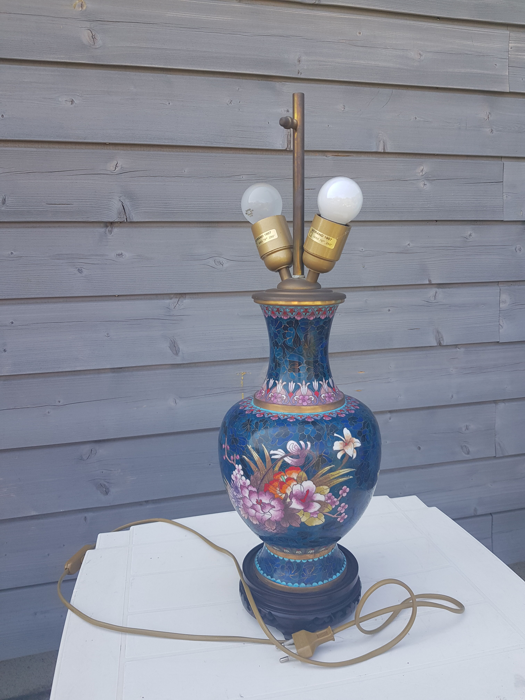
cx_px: 262
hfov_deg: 53.1
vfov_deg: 67.3
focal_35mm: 26
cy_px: 350
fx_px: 526
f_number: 1.7
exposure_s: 1/443
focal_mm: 4.2
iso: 40
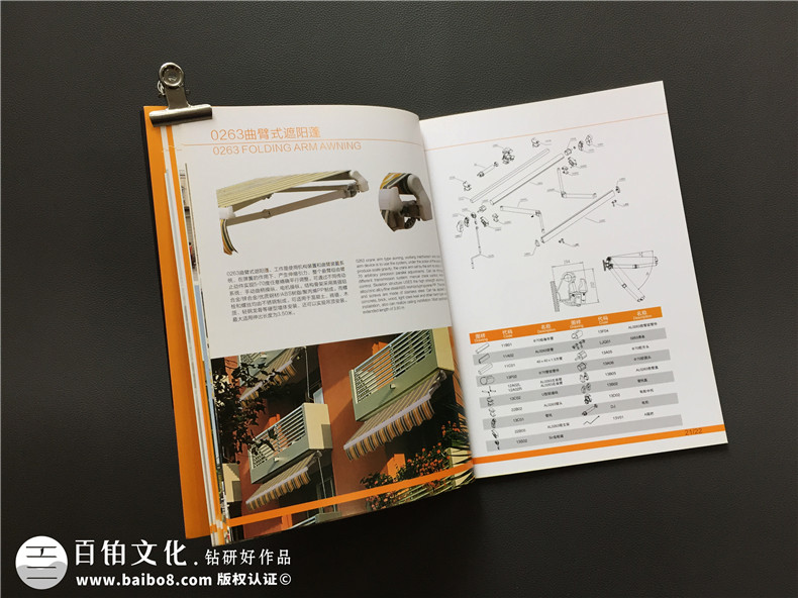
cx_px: 399
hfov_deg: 61.7
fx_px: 668
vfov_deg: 48.2
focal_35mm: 29
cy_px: 299
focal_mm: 4.15
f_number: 2.2
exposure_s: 1/33
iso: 32
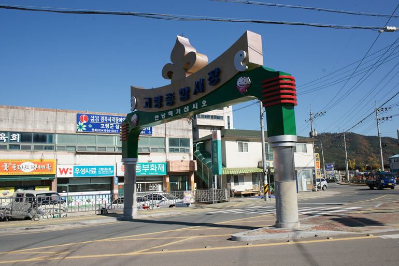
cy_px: 133
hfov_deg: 61.9
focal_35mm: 30
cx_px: 200
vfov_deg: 43.6
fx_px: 333
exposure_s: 1/320
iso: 200
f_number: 11
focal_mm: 30
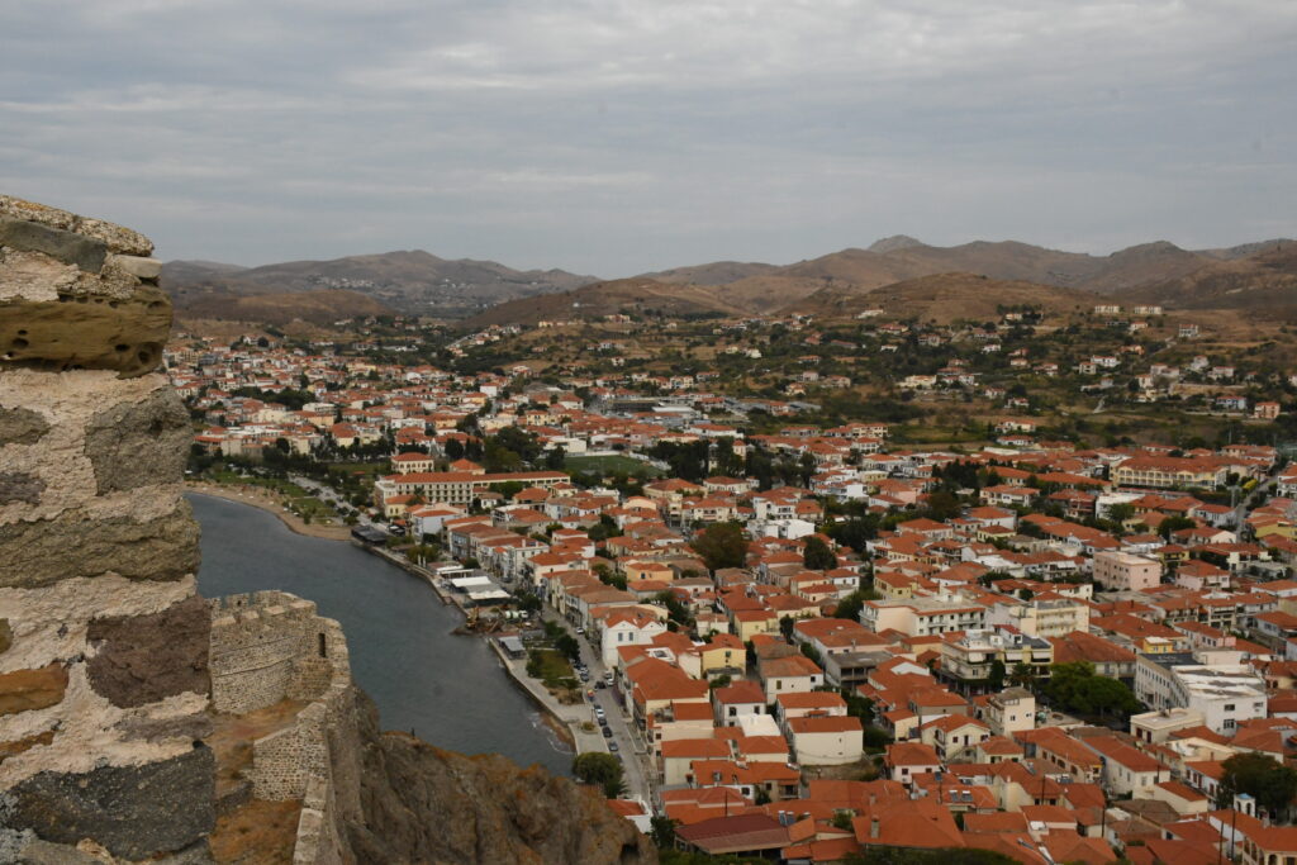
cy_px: 432
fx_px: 1405
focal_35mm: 39
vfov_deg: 34.2
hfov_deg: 49.5
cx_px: 648
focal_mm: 26
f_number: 16
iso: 1600
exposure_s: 1/1250
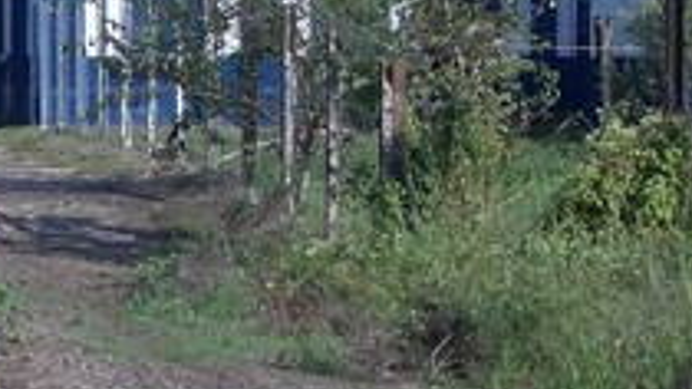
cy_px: 175
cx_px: -260
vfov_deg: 6.0
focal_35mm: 203
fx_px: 3724
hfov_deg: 10.3
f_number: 7.2
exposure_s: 1/250
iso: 80
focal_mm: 7.2
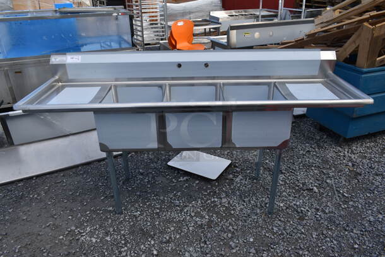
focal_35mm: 27
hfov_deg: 67.3
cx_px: 192
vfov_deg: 48.0
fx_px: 289
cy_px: 128
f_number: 7.1
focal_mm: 18
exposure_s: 1/200
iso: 100
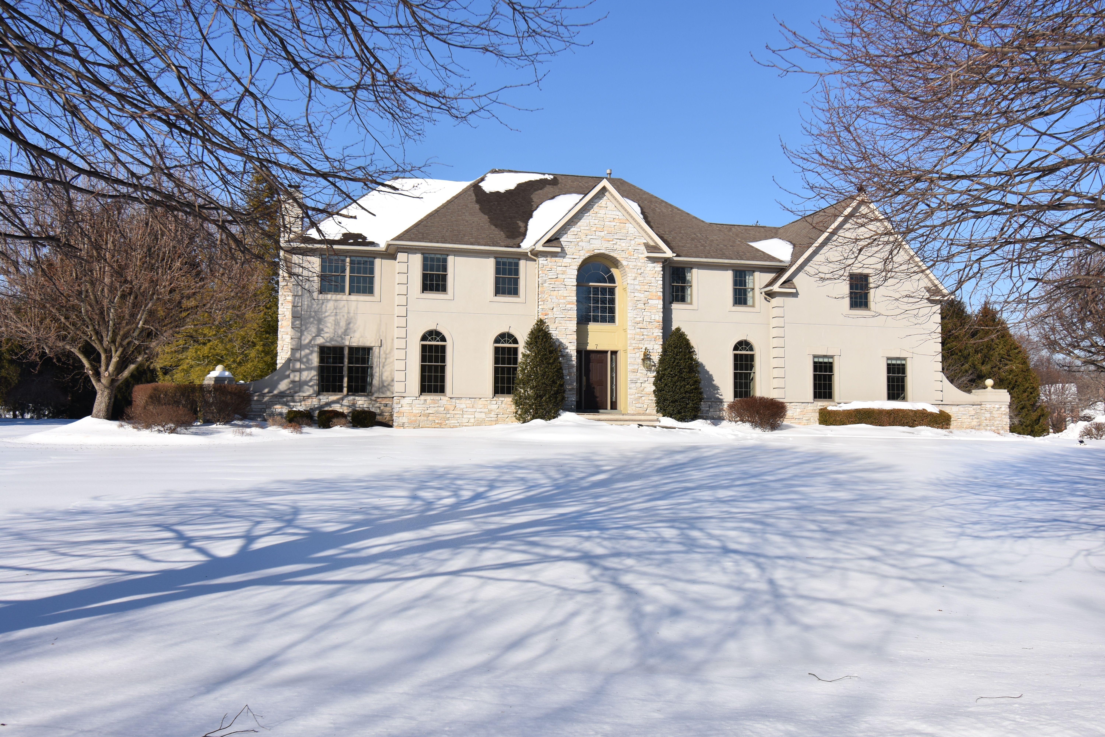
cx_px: 552
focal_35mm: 30
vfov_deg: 43.6
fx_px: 921
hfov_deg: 61.9
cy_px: 368
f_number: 8
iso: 140
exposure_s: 1/500
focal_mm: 20
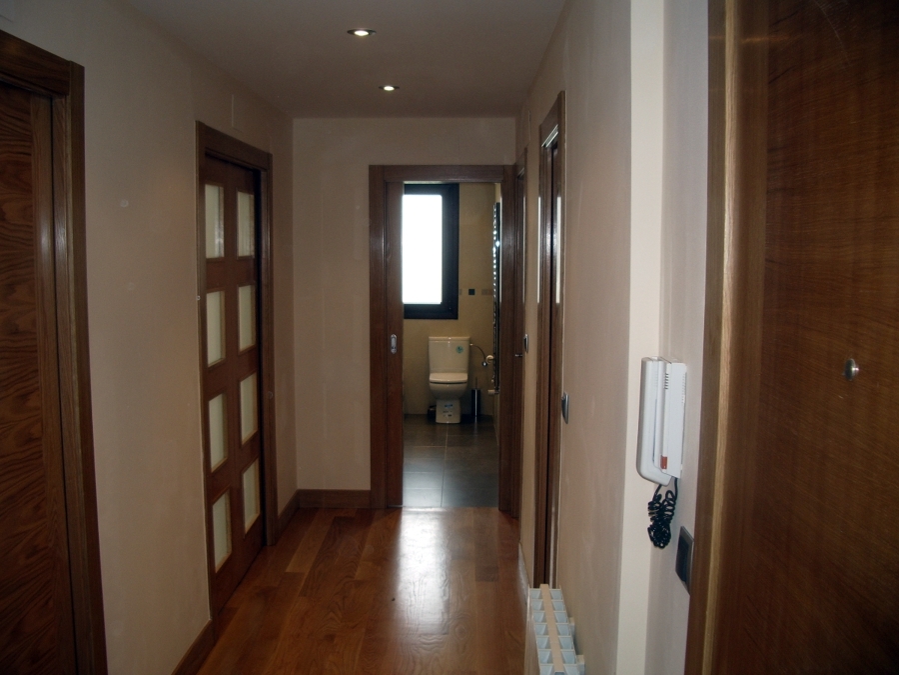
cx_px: 450
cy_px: 338
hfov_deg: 52.6
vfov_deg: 40.7
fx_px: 909
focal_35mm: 35
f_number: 2.6
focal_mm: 5.8
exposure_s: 1/40
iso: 50
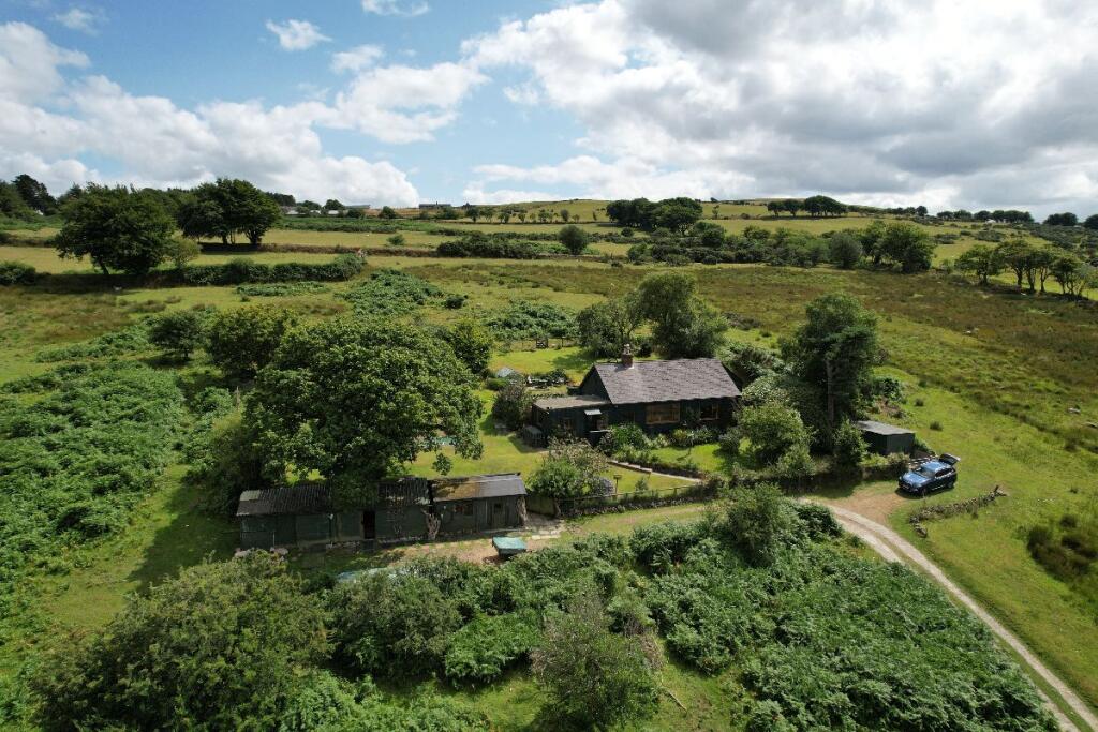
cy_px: 366
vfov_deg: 57.2
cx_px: 549
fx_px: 671
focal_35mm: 22
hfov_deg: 78.6
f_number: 2.8
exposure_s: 1/2500
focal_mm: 8.38
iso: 100
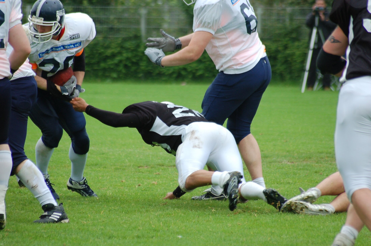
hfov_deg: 6.3
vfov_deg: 4.1
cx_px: 186
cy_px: 123
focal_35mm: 330
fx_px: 3394
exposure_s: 1/500
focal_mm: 220
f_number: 5.3
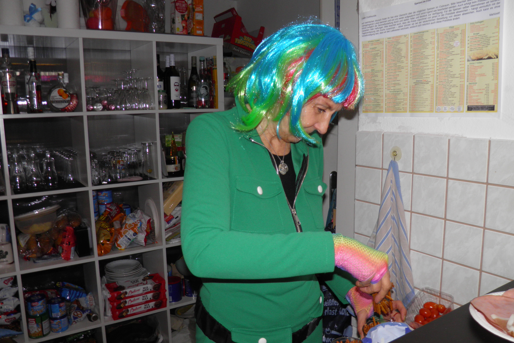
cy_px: 173
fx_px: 428
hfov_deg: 61.9
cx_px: 261
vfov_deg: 43.6
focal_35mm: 30
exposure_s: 1/30
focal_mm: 4.9
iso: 100
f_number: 2.8
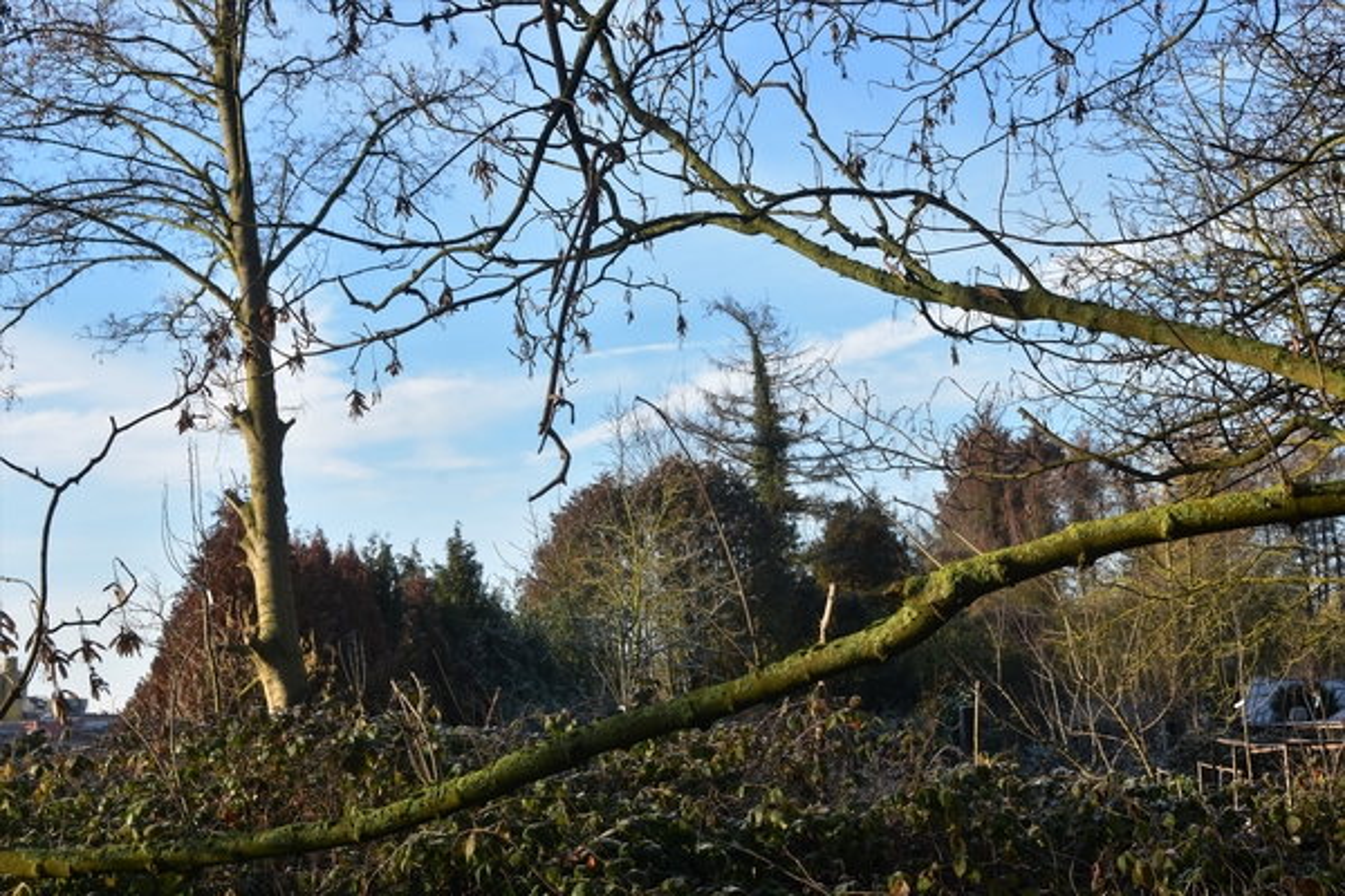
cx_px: 672
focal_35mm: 57
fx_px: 2129
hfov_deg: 35.1
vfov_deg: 23.8
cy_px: 448
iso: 200
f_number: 11
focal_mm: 38
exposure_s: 1/125
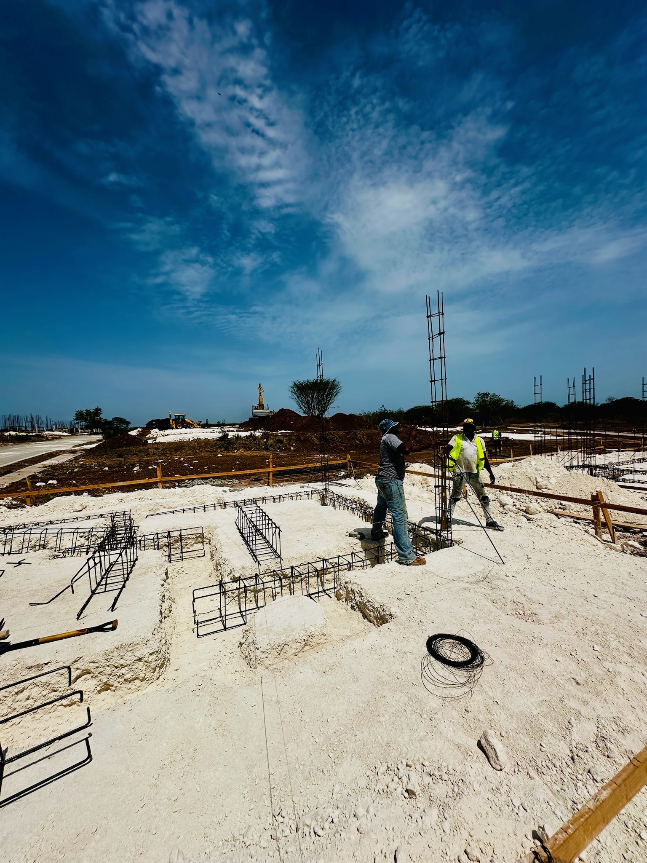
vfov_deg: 102.1
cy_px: 432
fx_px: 349
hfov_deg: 85.7
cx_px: 324
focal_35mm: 14
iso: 50
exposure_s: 1/8403
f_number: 2.2
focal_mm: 2.22
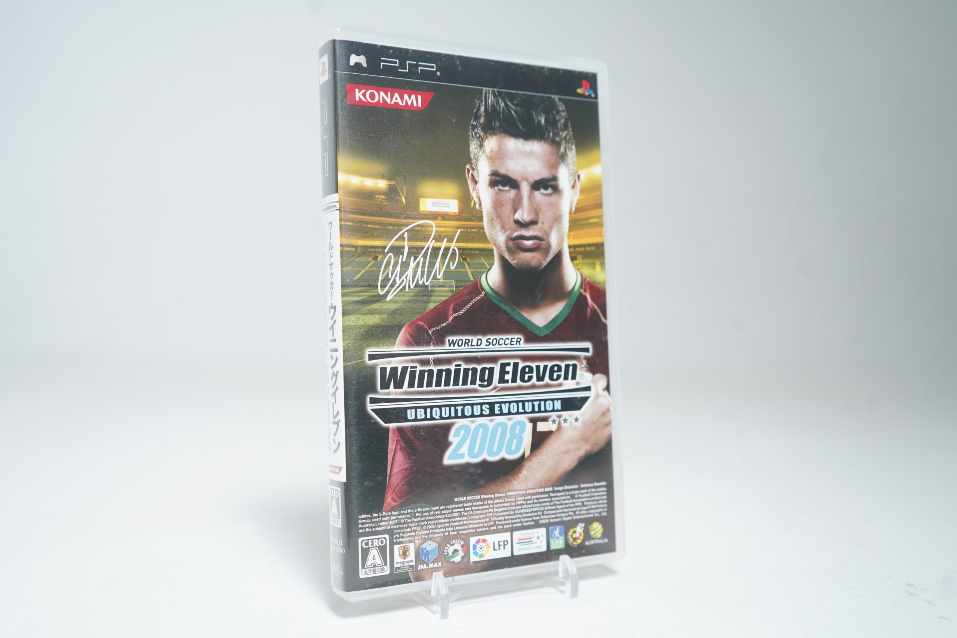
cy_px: 319
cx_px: 478
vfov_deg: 38.9
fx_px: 904
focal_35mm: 34
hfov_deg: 55.8
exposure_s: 1/40
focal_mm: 34
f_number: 5
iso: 1600
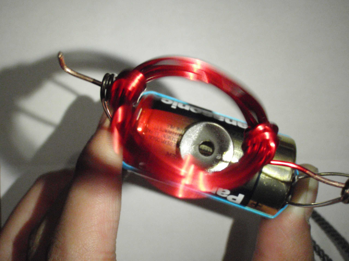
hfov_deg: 51.4
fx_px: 363
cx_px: 174
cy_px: 130
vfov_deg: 39.7
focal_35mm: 36
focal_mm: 6.53
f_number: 4.1
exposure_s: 1/80
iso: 800
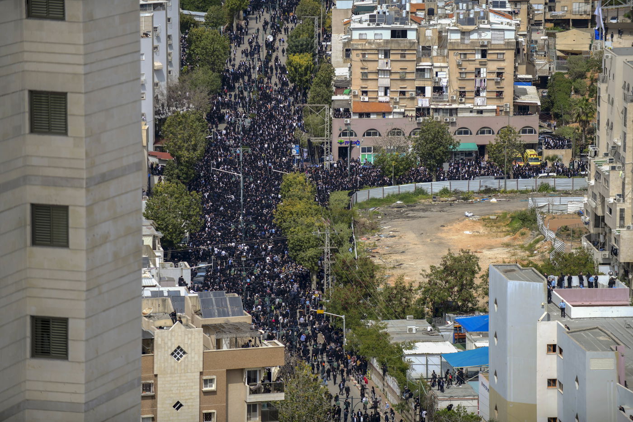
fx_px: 3516
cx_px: 316
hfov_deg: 10.3
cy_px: 211
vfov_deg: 6.9
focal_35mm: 200
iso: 31
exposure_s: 1/500
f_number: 3.5
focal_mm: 200
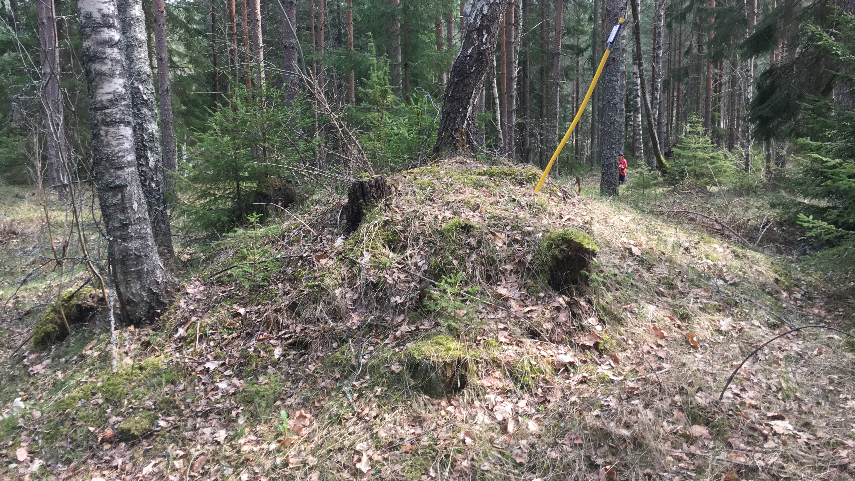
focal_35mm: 32
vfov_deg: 36.4
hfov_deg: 61.0
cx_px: 422
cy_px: 175
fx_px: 725
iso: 32
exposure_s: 1/100
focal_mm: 4.15
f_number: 2.2
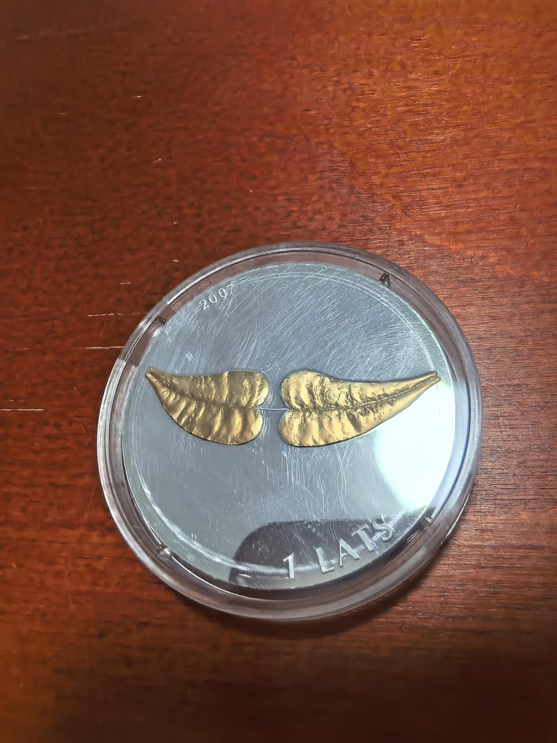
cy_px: 372
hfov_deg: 56.8
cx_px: 278
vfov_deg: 71.6
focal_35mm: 24
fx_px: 515
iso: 160
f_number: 2.2
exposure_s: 1/50
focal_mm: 1.68
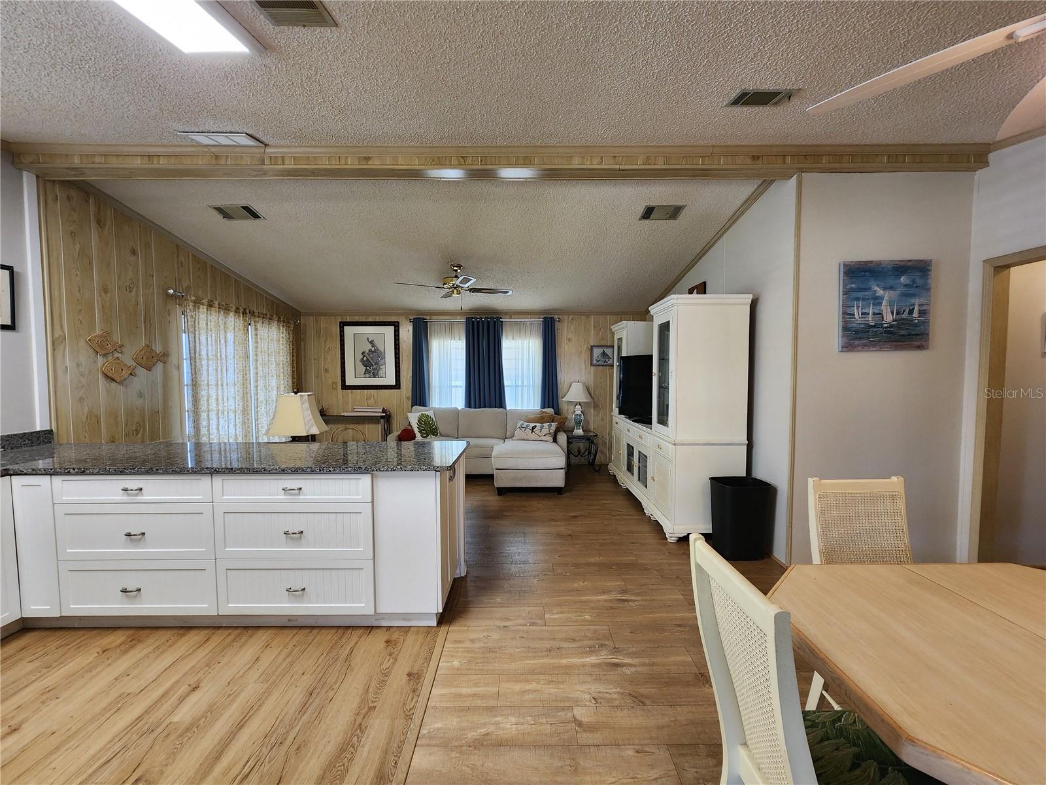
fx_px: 393
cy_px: 392
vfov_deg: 89.9
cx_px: 523
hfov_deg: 106.2
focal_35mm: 13
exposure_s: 1/60
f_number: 2.2
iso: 200
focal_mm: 2.2
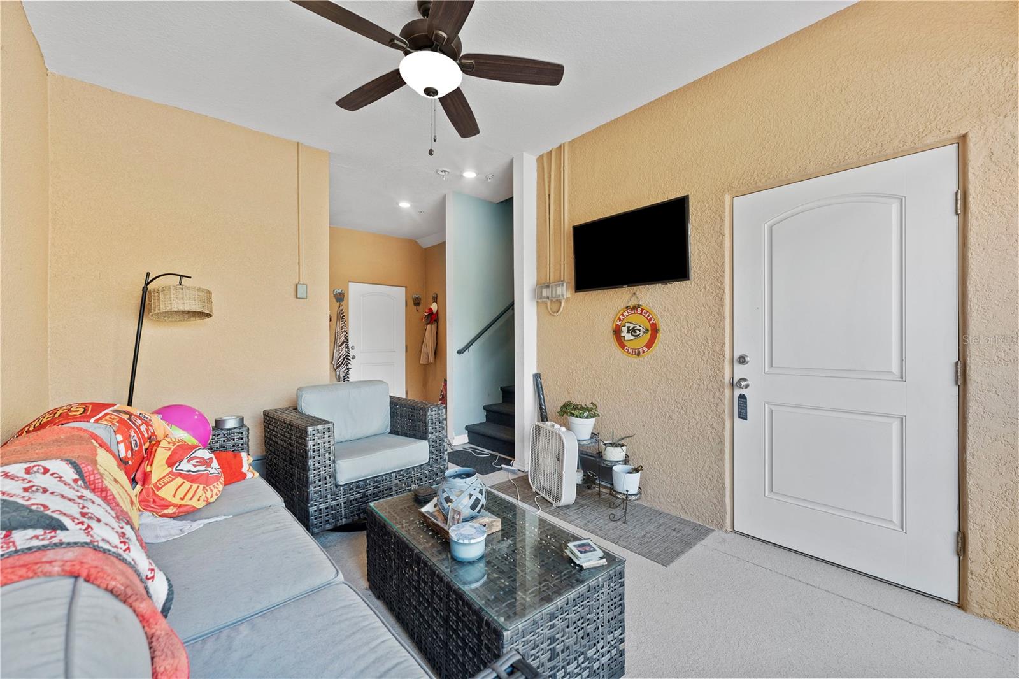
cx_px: 510
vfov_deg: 81.2
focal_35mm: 14
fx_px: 396
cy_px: 340
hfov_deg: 104.3
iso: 640
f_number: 5.6
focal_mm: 14
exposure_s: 1/4
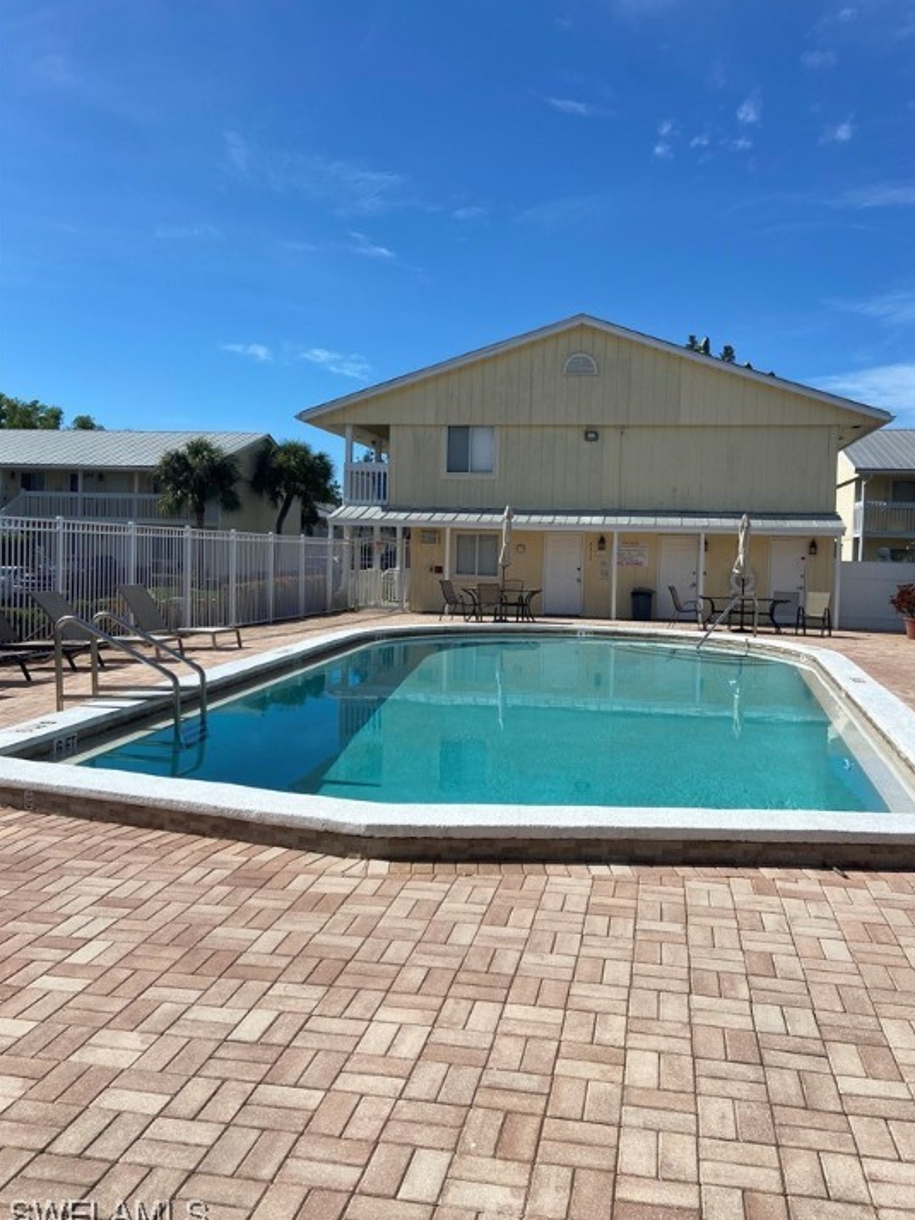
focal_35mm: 28
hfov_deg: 49.7
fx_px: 987
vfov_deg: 63.4
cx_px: 491
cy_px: 595
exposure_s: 1/5495
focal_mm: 4.25
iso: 32
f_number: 1.8
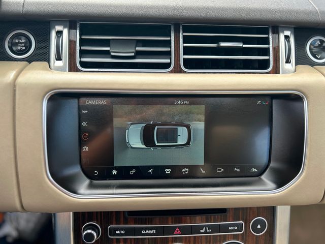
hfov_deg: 67.3
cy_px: 122
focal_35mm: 26
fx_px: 244
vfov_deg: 53.1
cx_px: 162
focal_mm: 5.7
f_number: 1.5
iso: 50
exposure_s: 1/316
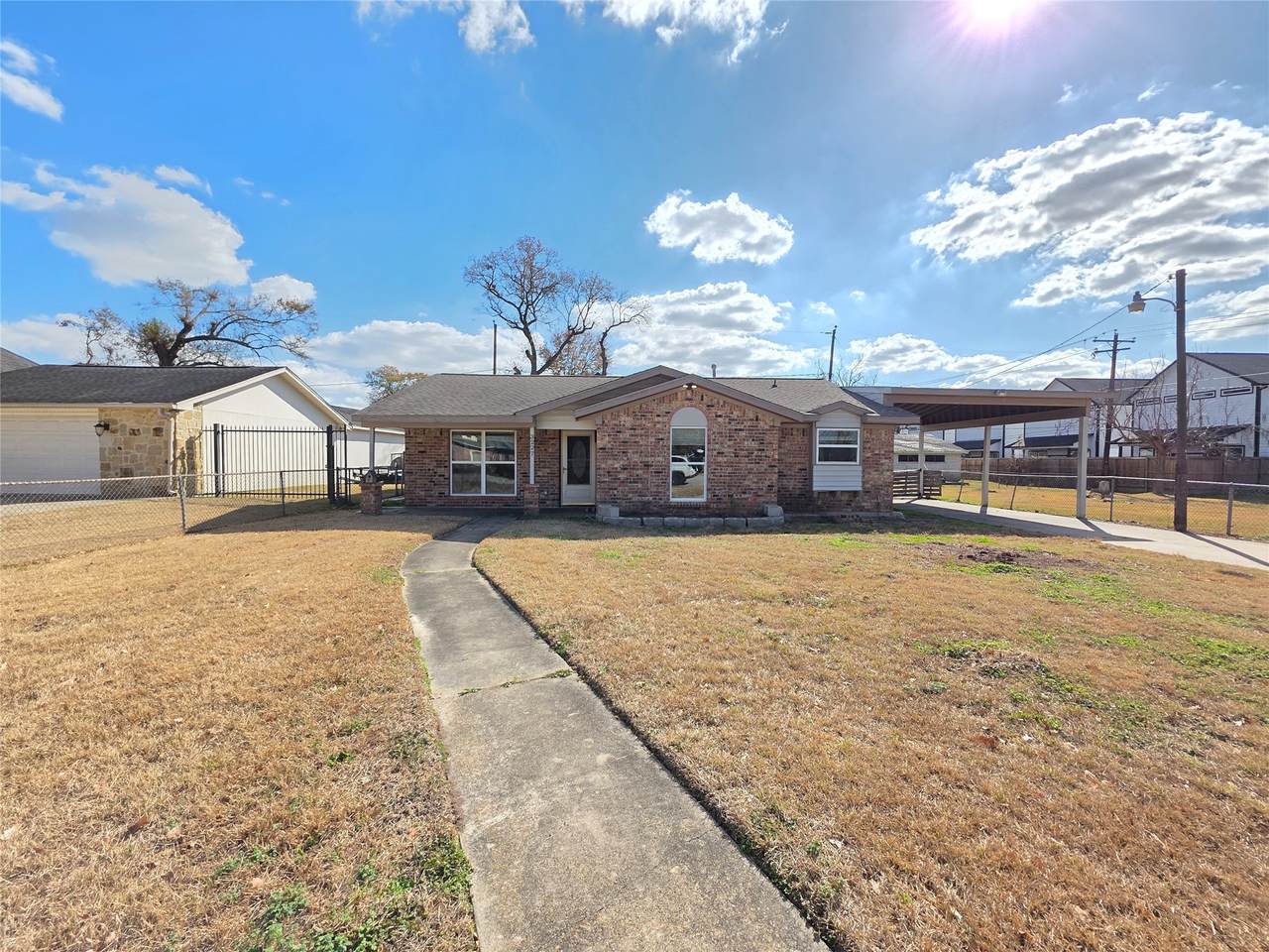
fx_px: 477
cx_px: 634
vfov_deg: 89.9
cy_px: 476
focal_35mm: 13
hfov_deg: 106.2
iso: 40
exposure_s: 1/1623
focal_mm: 2.2
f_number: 1.9
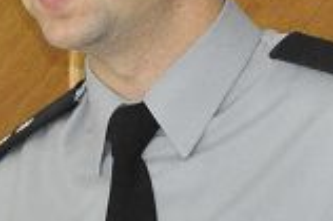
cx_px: -185
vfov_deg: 2.9
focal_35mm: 468
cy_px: 179
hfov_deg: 4.4
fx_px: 4324
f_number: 7.1
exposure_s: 1/200
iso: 3200
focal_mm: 48
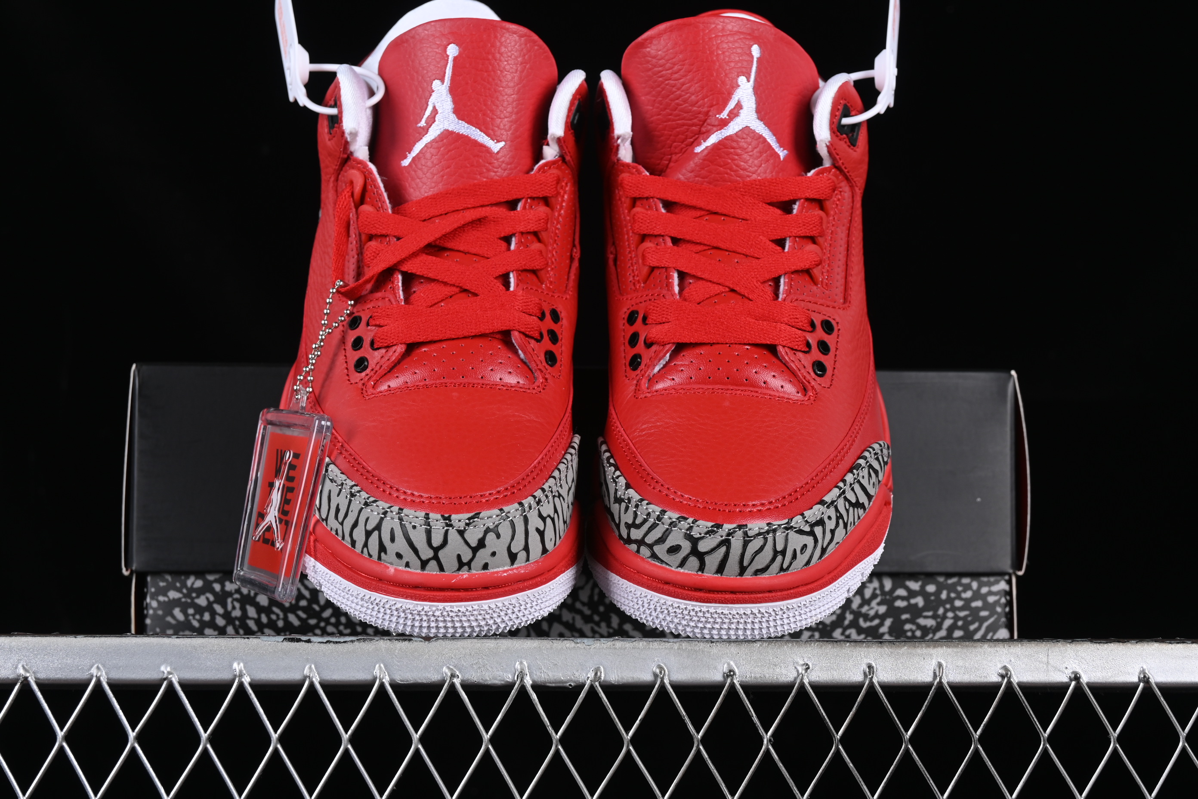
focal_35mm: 75
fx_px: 2496
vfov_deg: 18.2
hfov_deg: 27.0
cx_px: 599
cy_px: 400
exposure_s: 1/80
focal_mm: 50
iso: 160
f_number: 8
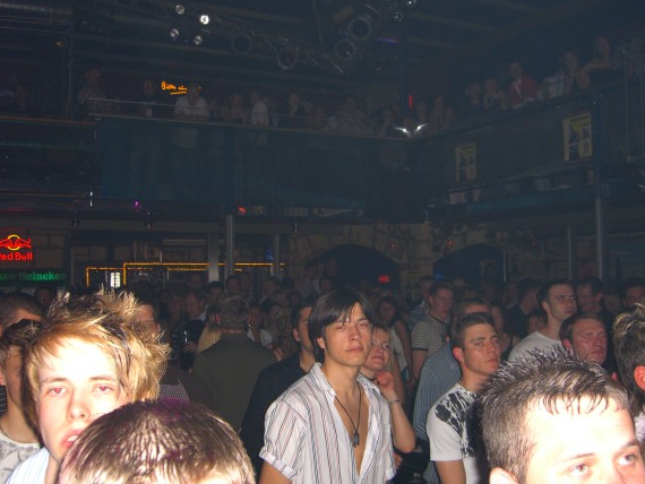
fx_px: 746
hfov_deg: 46.8
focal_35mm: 40
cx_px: 307
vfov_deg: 36.0
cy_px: 242
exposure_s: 1/60
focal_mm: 7.9
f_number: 2.8
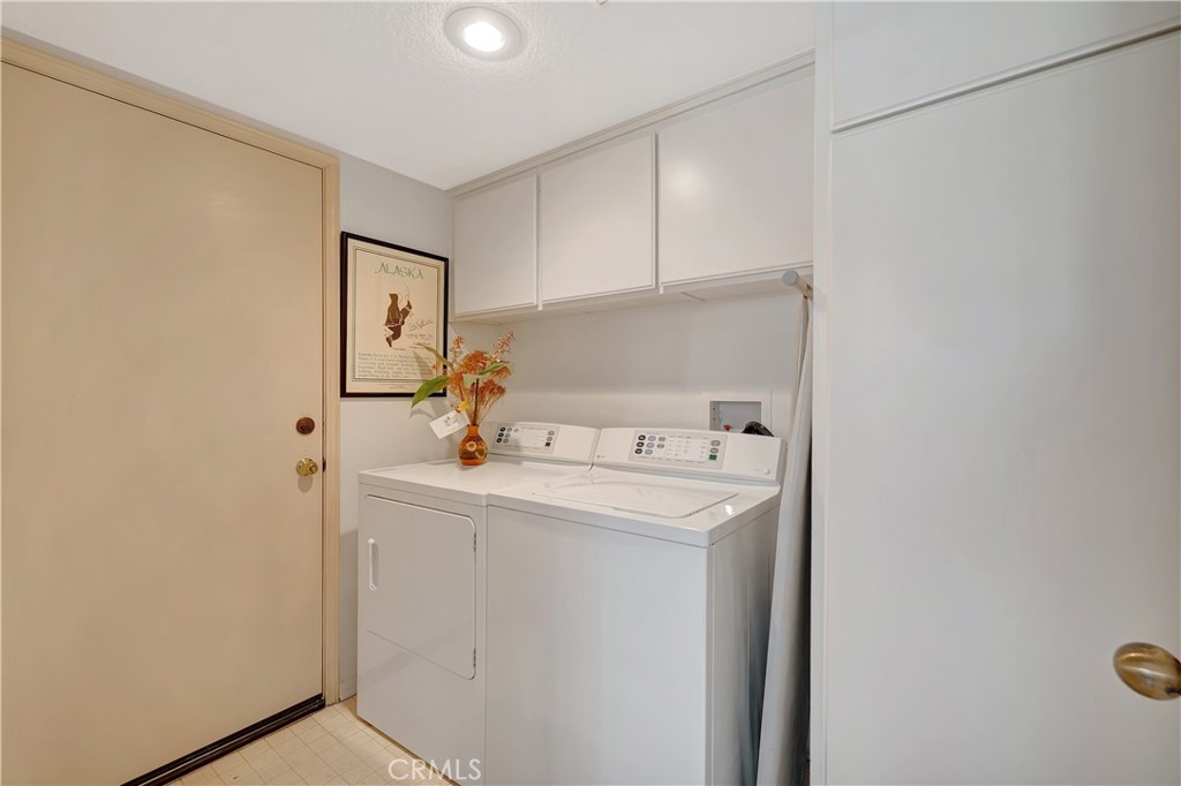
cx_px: 590
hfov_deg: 100.4
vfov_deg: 77.3
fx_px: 492
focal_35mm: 15
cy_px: 393
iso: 100
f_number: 5.6
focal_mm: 10
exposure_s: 1/6
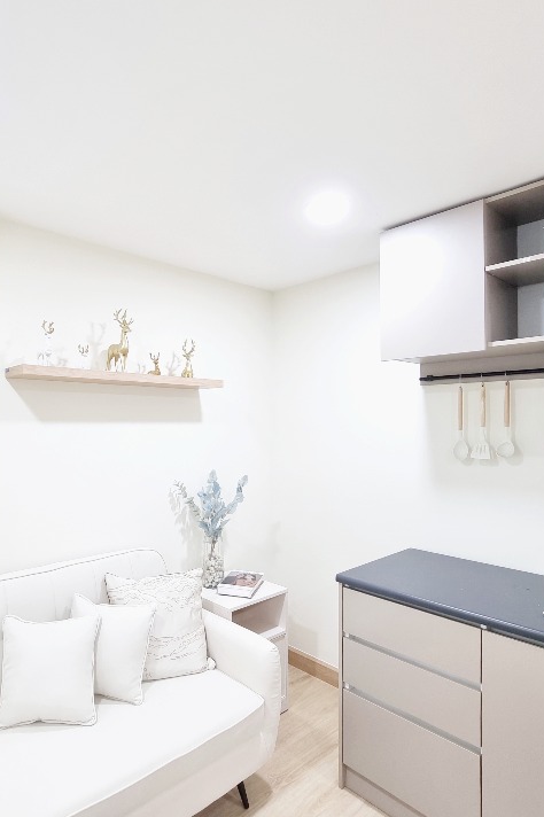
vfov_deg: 86.9
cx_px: 197
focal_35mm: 19
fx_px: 431
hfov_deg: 63.4
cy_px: 403
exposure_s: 1/50
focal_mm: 2.2
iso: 200
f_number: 2.2
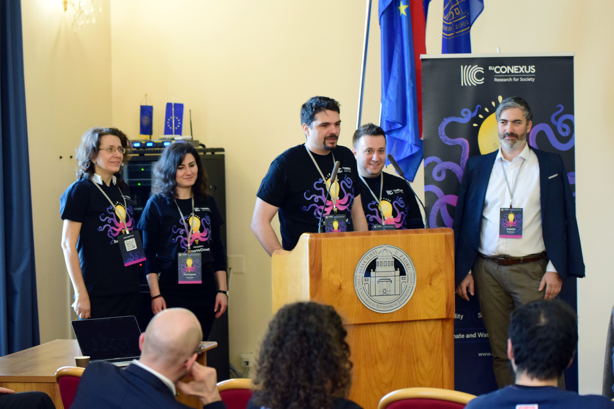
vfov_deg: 13.0
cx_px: 307
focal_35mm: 105
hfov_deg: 19.5
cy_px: 204
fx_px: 1791
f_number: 2.8
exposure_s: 1/160
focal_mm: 70
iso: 2500
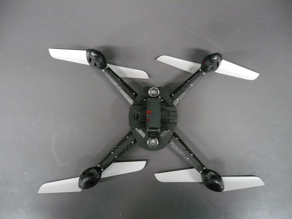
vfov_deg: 40.7
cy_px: 110
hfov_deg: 52.6
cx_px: 146
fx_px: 295
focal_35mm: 35
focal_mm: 5.8
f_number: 2.8
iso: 320
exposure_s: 1/8
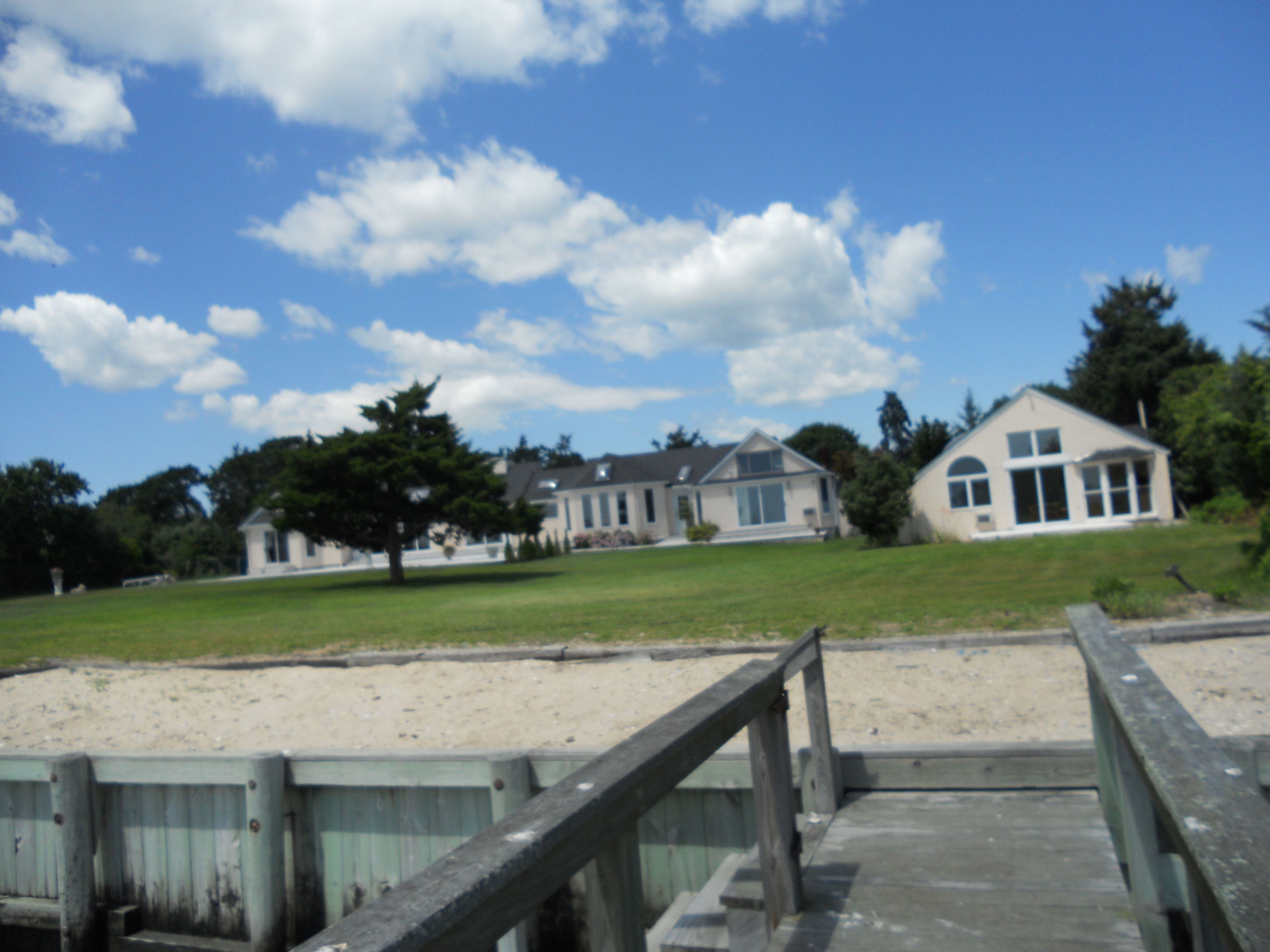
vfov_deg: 51.4
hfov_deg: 65.3
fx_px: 991
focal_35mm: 27
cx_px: 635
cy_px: 476
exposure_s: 1/1250
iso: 80
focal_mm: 4.9
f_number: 3.2
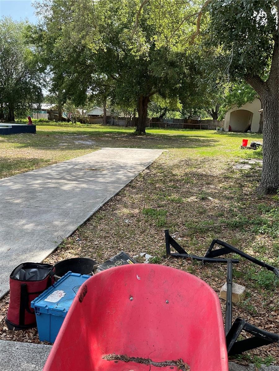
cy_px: 186
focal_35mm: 29
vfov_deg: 61.7
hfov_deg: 48.2
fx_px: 312
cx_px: 140
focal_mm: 3
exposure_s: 1/400
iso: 16
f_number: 1.8
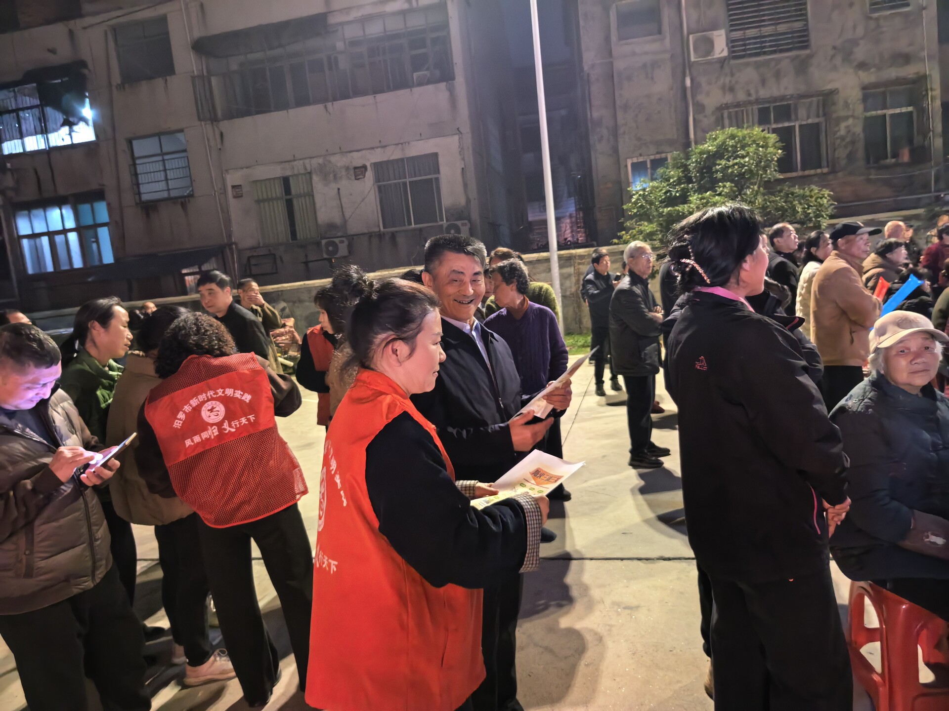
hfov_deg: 71.6
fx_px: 658
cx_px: 474
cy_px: 356
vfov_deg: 56.8
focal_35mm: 24
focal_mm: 5.75
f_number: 1.4
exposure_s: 1/100
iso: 1250
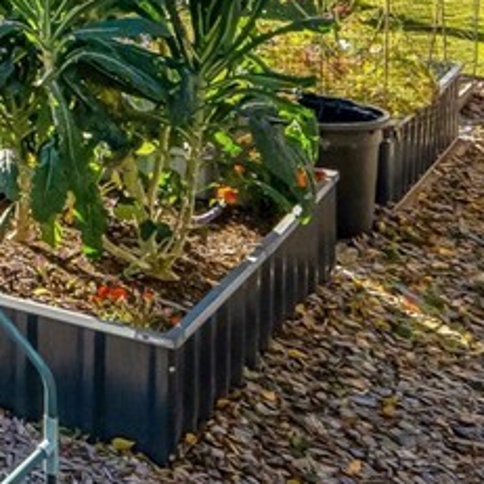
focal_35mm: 103
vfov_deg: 15.3
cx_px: -750
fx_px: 1631
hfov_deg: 12.4
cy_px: -285
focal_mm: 16.5
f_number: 9
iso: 400
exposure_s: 1/800
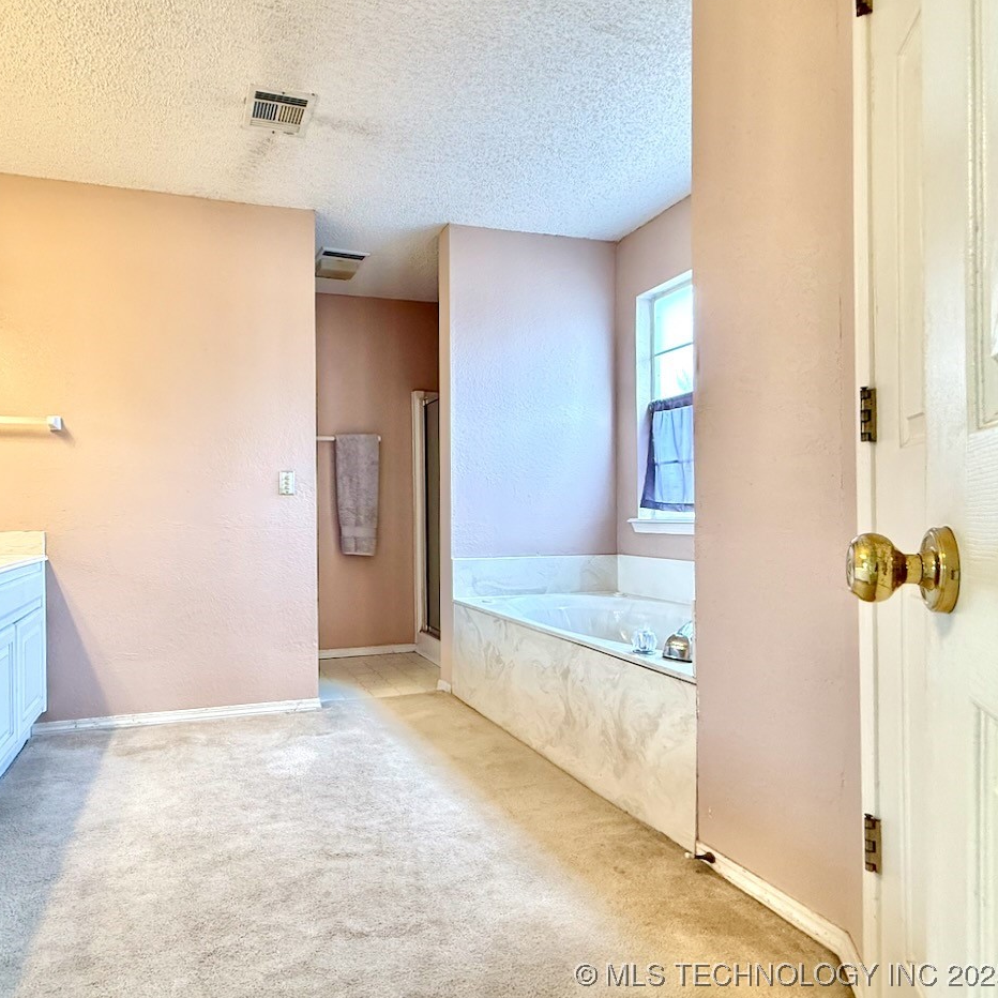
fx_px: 555
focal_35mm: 17
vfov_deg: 84.0
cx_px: 331
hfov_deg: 81.1
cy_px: 489
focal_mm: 2.22
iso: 320
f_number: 2.2
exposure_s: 1/120
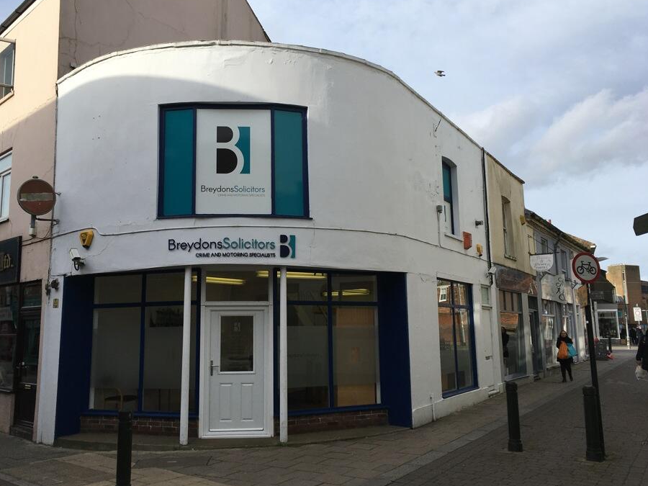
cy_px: 232
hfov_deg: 55.2
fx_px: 618
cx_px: 288
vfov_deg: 42.9
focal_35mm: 33
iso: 25
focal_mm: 4.15
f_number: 2.2
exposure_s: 1/1261
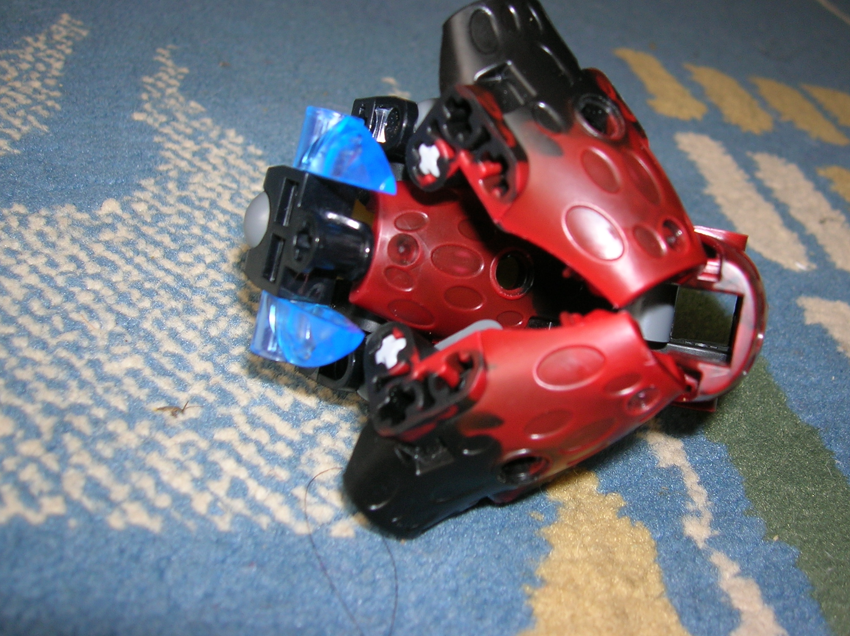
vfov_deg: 36.8
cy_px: 294
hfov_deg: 47.8
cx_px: 478
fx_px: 957
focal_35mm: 39
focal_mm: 5.7
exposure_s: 1/60.1
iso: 50
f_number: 2.9
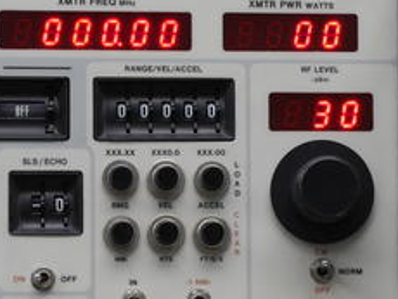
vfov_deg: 6.6
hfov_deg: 8.7
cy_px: 199
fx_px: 2601
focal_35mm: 226
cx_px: 225
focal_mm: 65
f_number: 11
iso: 400
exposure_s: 1/10
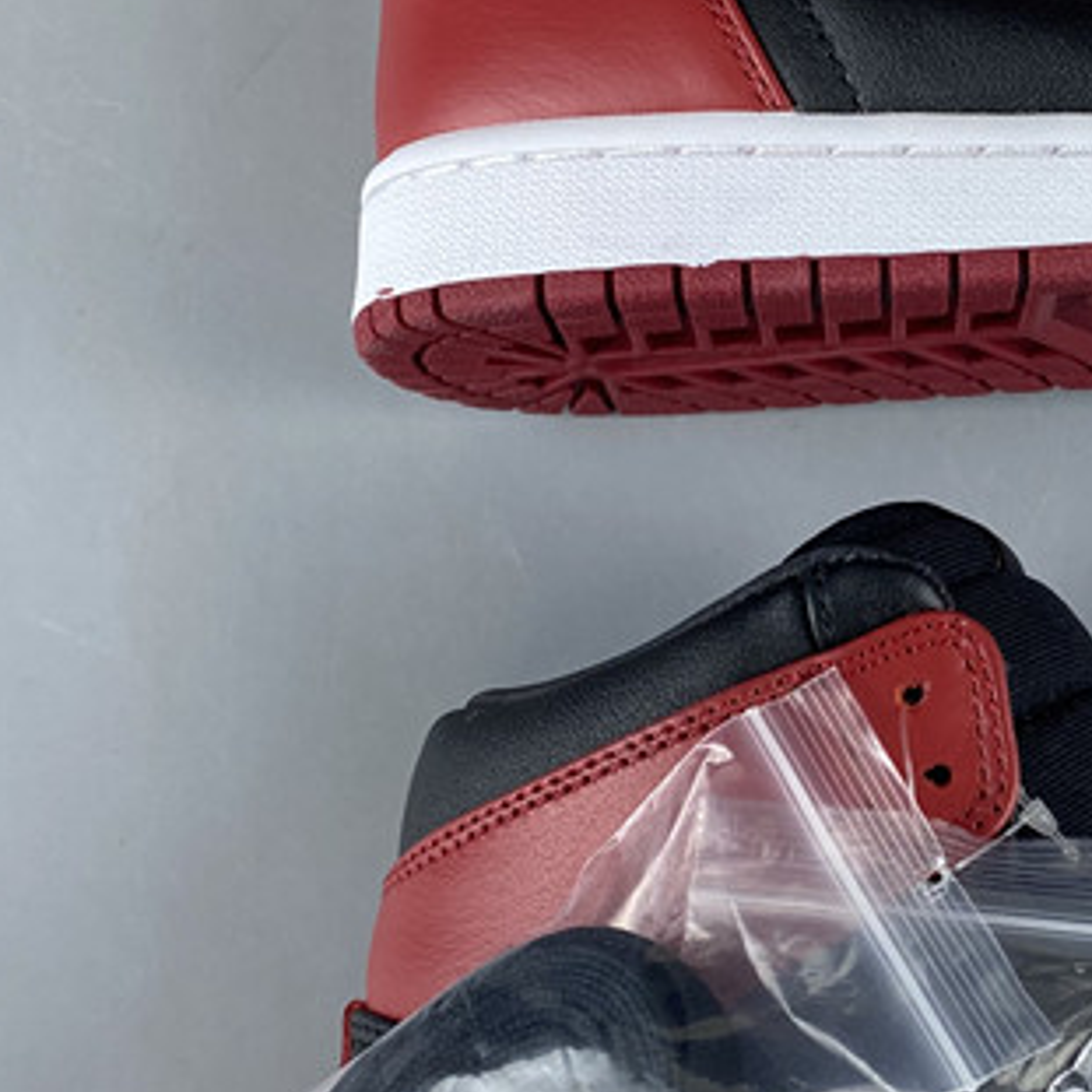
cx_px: 1117
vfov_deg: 23.4
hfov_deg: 22.4
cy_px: 572
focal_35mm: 74
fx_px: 2641
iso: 64
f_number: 1.8
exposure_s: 1/100
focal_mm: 4.25
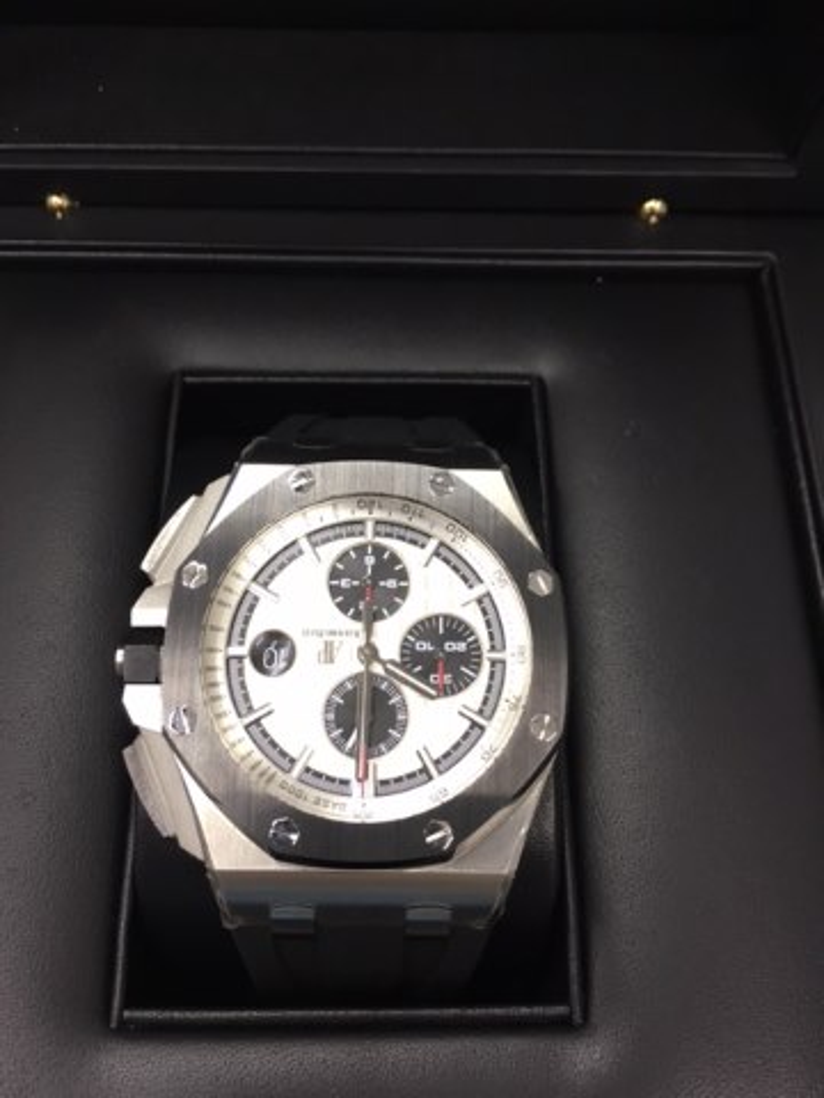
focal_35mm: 29
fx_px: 920
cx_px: 412
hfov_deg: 48.2
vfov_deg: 61.7
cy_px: 549
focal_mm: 4.15
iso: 100
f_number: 2.2
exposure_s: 1/33
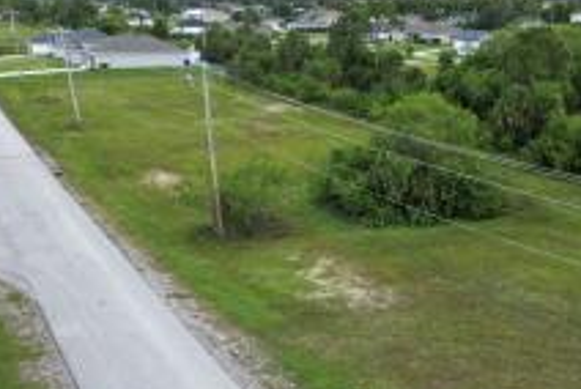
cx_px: 348
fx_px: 760
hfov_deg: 41.7
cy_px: 397
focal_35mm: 47
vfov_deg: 27.0
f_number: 1.7
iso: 100
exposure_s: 1/1000
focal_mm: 6.72
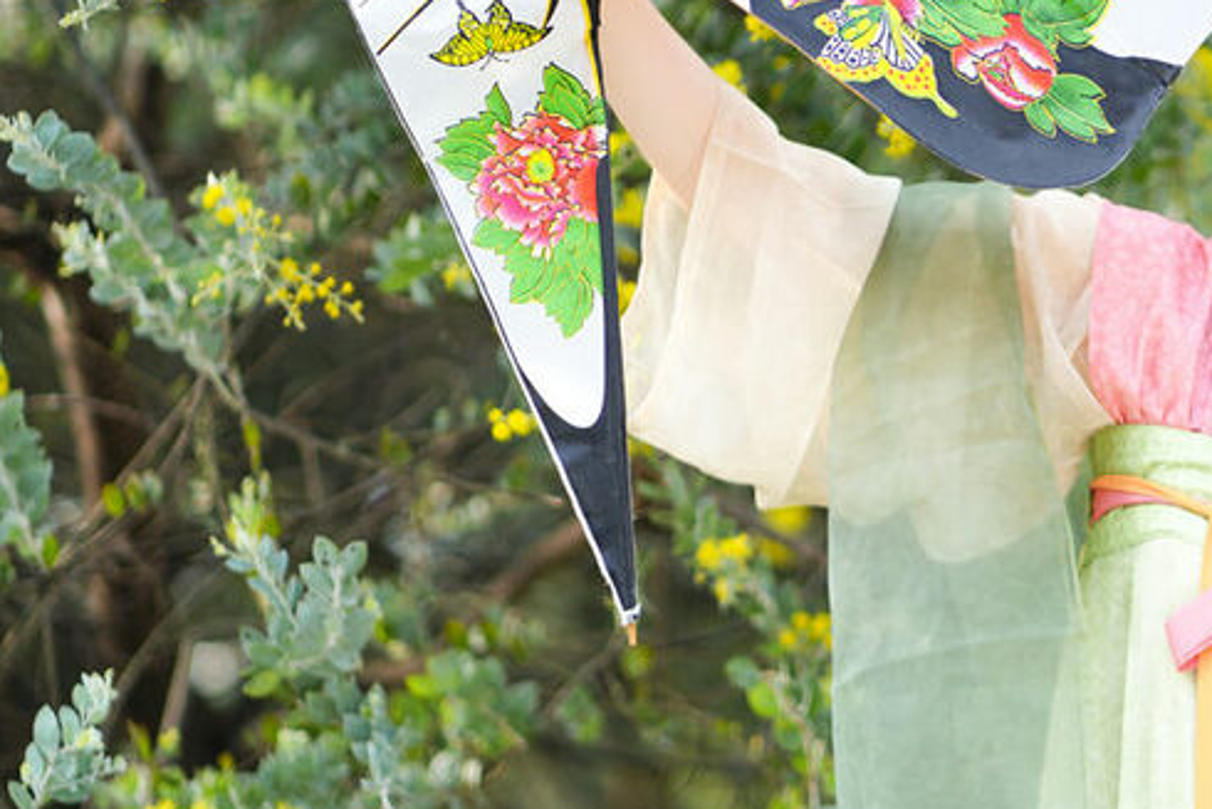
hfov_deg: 11.2
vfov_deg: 7.5
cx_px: 997
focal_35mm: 182
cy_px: 163
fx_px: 6129
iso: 125
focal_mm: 85
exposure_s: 1/800
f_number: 2
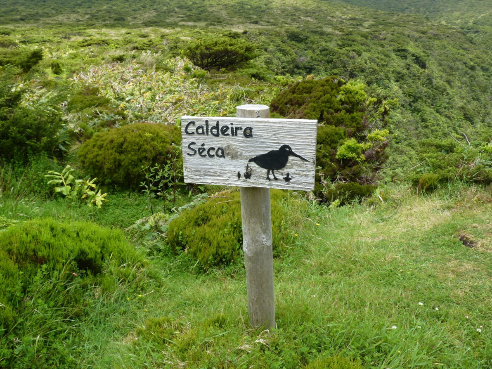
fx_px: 412
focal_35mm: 29
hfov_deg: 61.6
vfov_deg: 48.2
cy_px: 171
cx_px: 235
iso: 80
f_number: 4
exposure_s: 1/200
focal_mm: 4.8
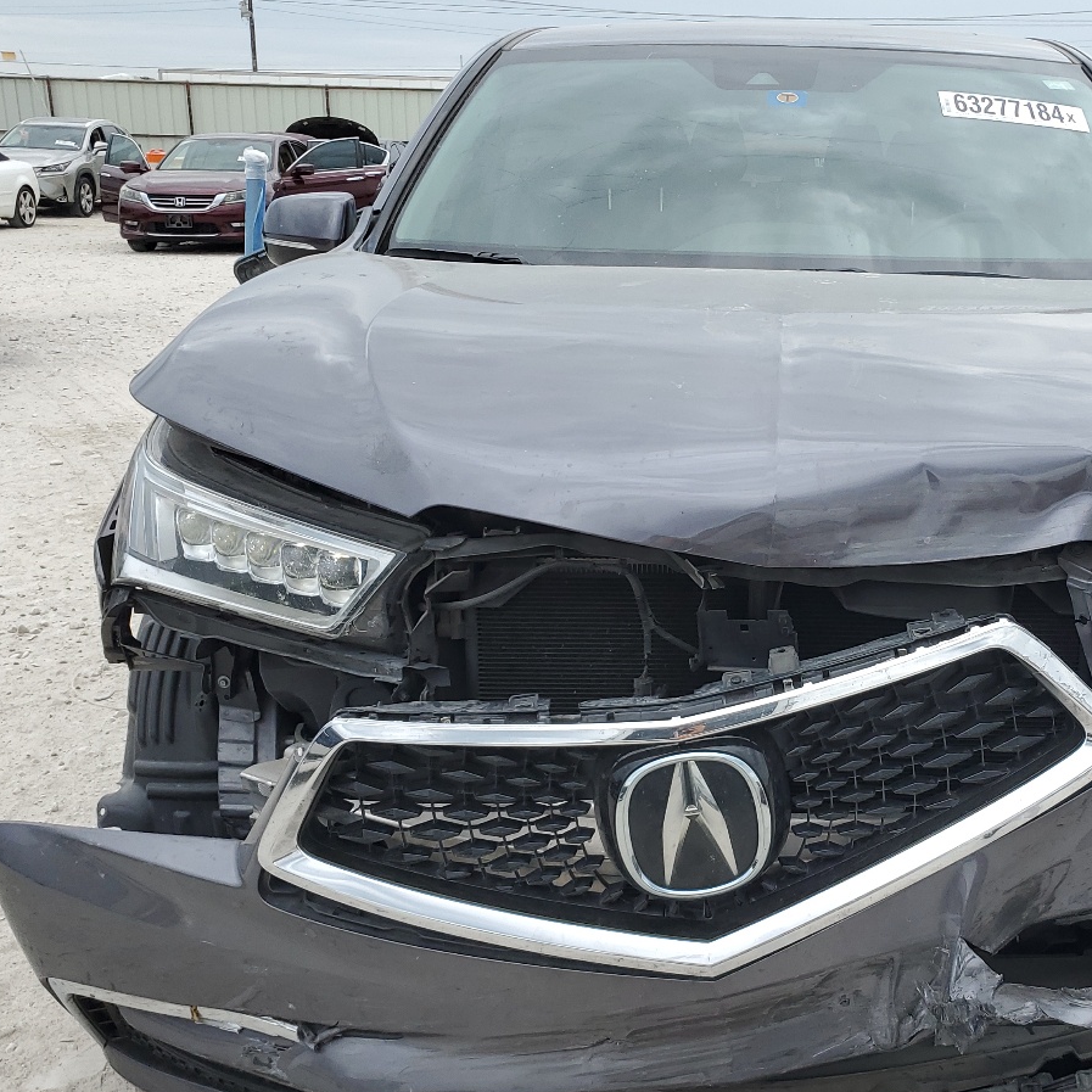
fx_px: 1463
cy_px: 606
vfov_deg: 40.9
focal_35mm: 41
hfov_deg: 40.2
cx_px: 771
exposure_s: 1/1250
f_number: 1.5
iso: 50
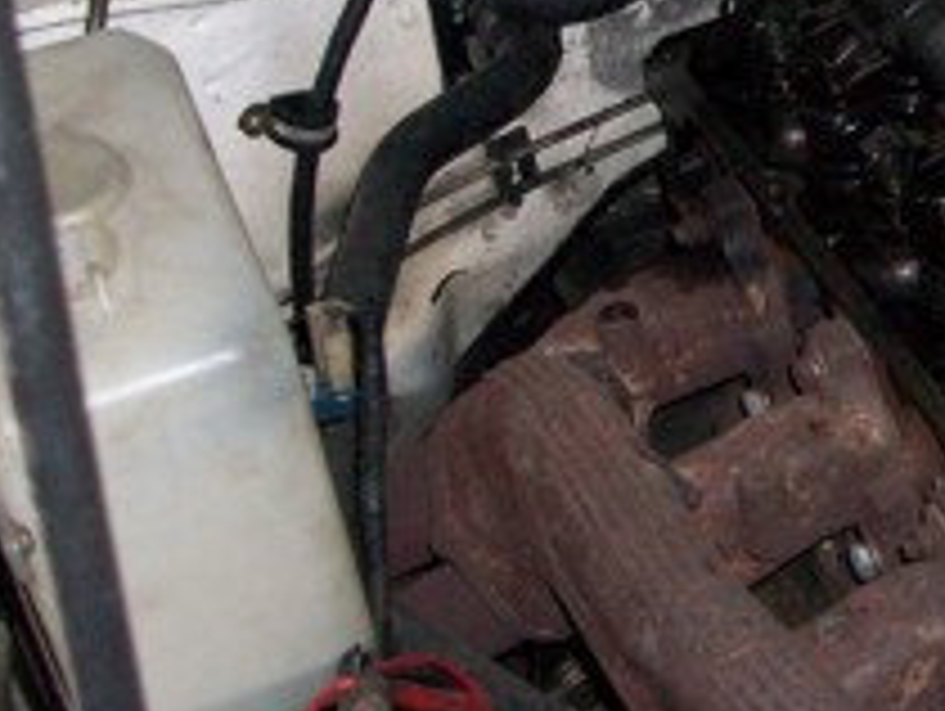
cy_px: 333
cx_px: 940
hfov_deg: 19.6
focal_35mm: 97
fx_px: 2651
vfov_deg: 15.3
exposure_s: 1/60
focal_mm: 5.7
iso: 160
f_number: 2.8
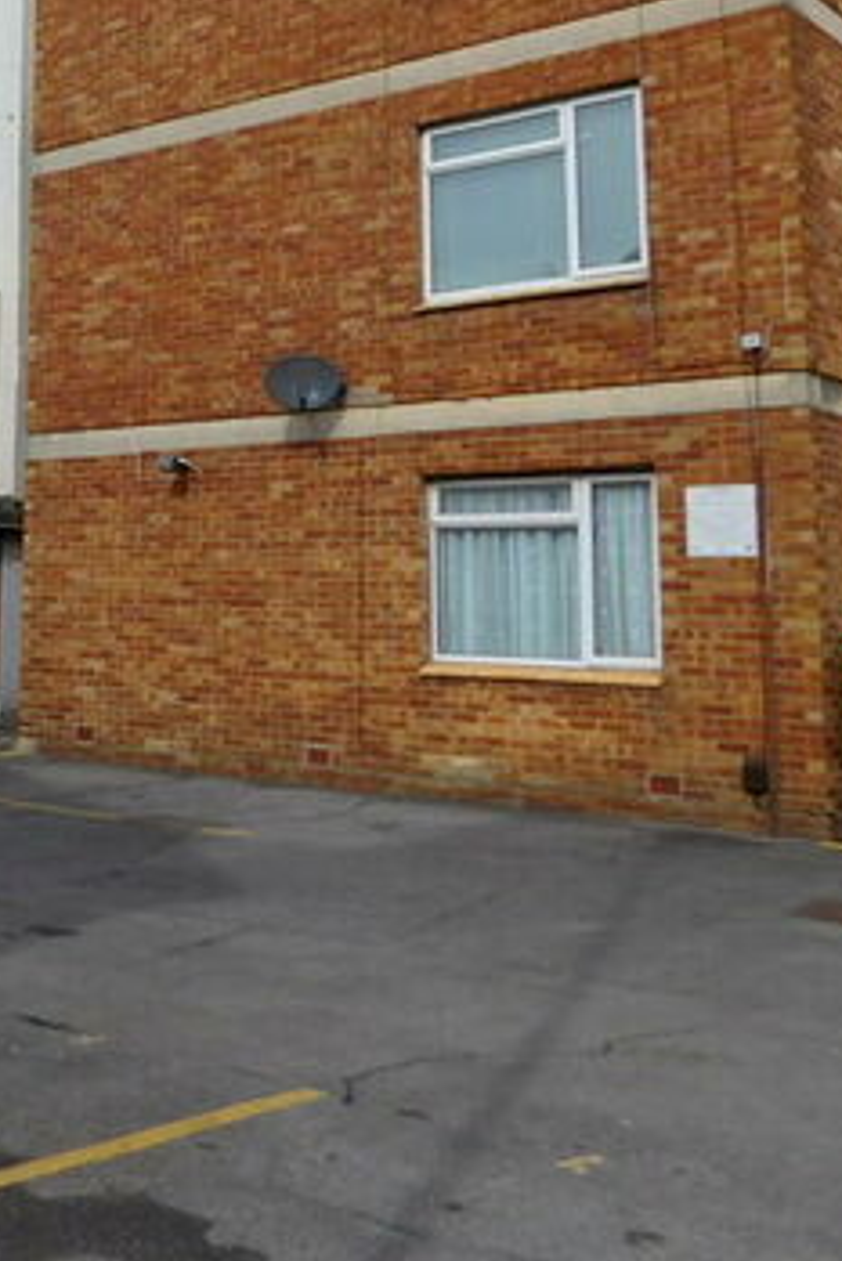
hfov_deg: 26.7
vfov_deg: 40.1
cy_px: 334
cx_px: 22
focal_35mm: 48
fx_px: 1682
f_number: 6
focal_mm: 4
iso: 125
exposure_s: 1/640
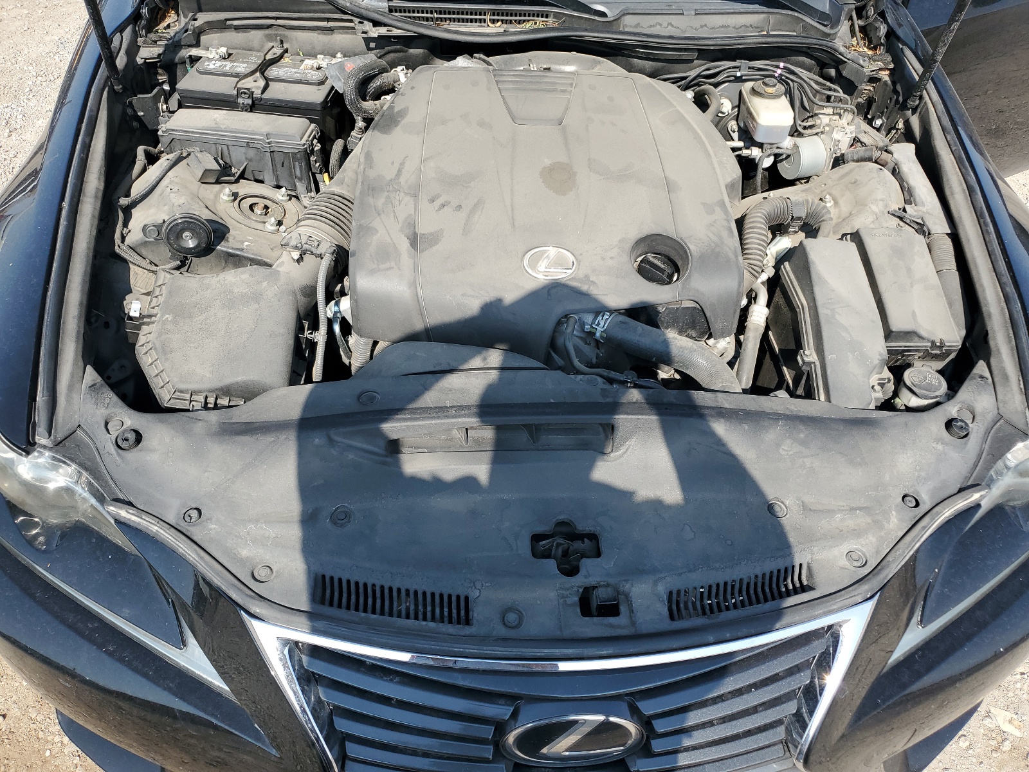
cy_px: 386
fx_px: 773
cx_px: 514
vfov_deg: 53.1
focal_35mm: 26
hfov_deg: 67.3
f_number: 1.5
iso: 50
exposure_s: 1/1429
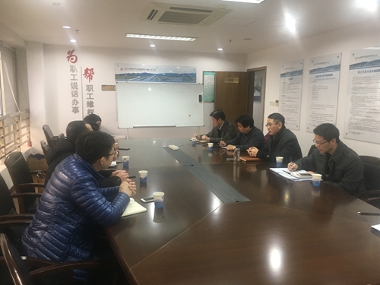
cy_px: 142
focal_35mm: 29
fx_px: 318
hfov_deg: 61.7
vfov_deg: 48.2
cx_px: 190
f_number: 2.2
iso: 125
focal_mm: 4.15
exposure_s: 1/33
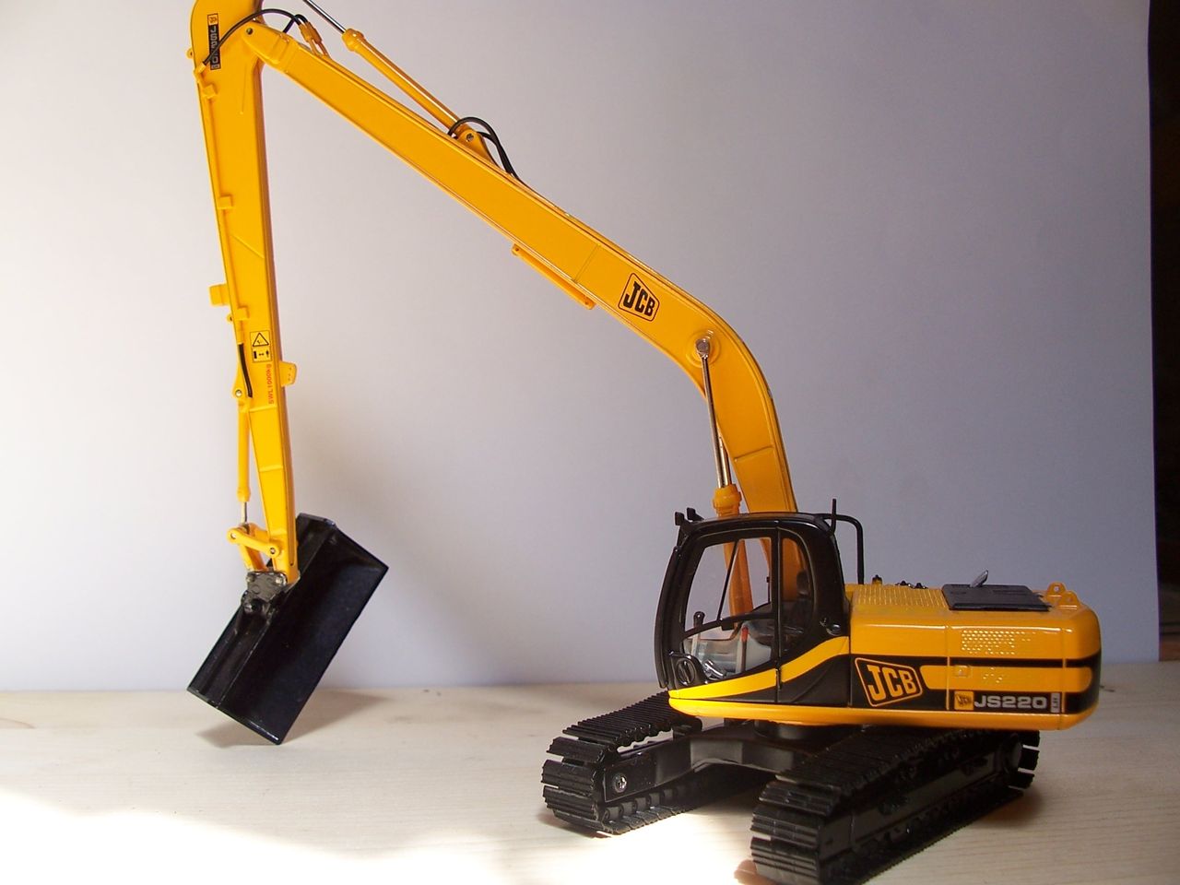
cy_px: 442
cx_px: 590
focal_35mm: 35
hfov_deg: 52.6
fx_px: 1193
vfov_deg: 40.7
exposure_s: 1/250
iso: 80
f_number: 2.8
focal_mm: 6
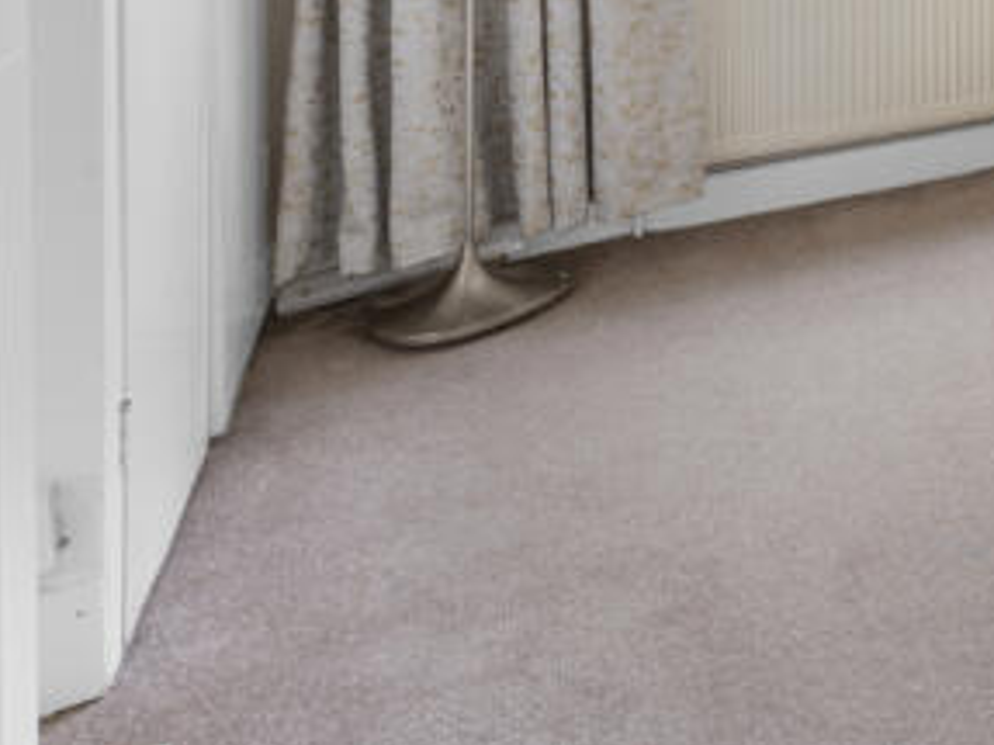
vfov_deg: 24.9
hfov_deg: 27.5
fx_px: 1378
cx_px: 1489
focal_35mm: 48
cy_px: -296
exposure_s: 2
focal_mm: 14
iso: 250
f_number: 16
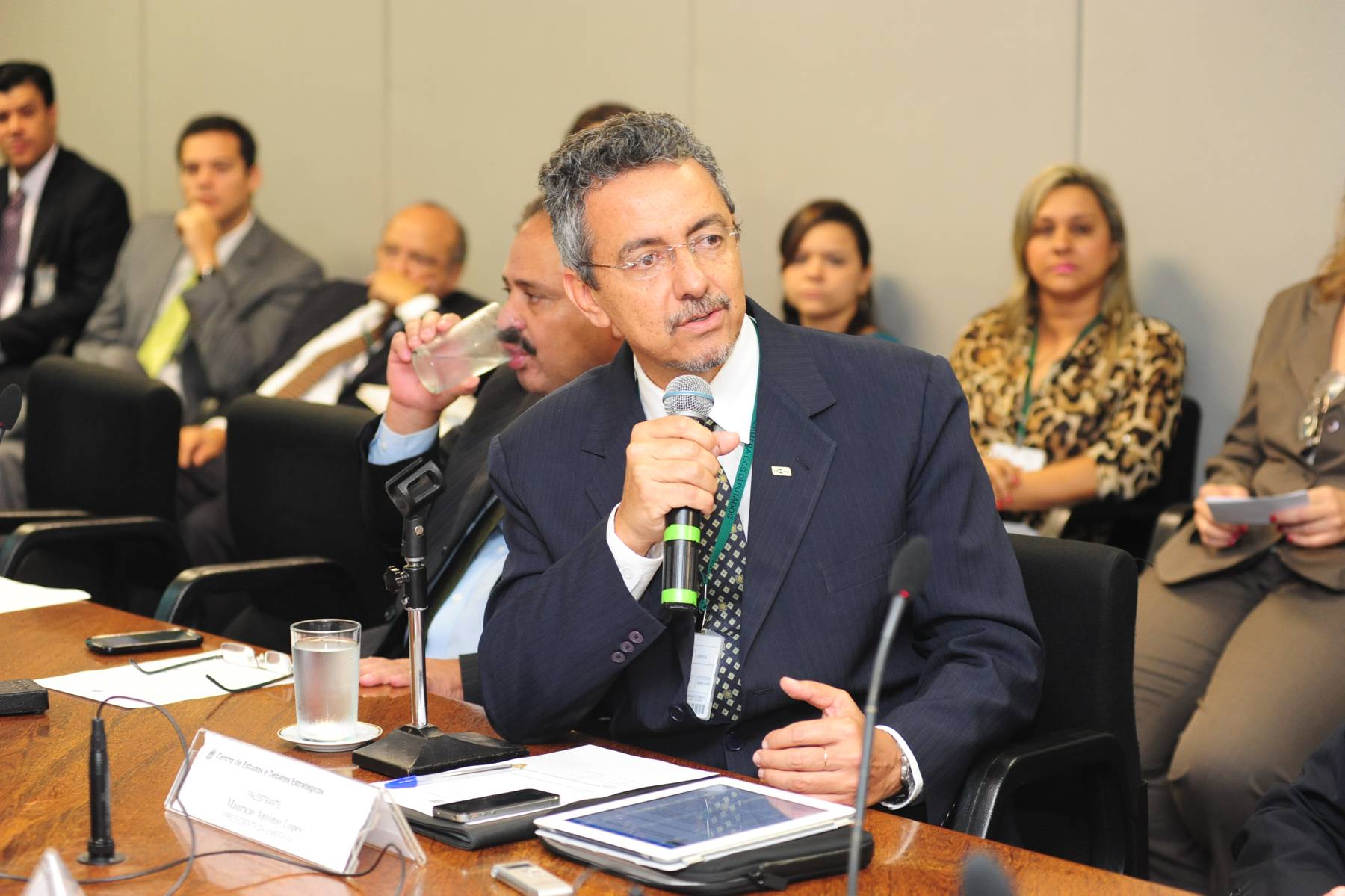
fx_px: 2988
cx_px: 672
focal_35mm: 80
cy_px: 448
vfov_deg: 17.1
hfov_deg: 25.4
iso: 2000
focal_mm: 80
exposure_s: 1/100
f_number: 4.5
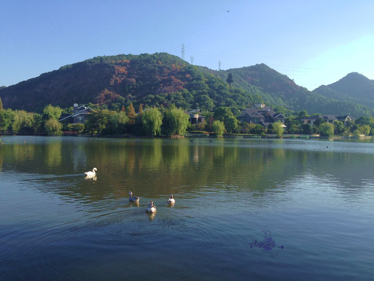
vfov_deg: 42.9
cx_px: 187
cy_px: 140
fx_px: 357
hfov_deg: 55.4
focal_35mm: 33
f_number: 2.4
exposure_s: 1/874
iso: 50
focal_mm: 4.13
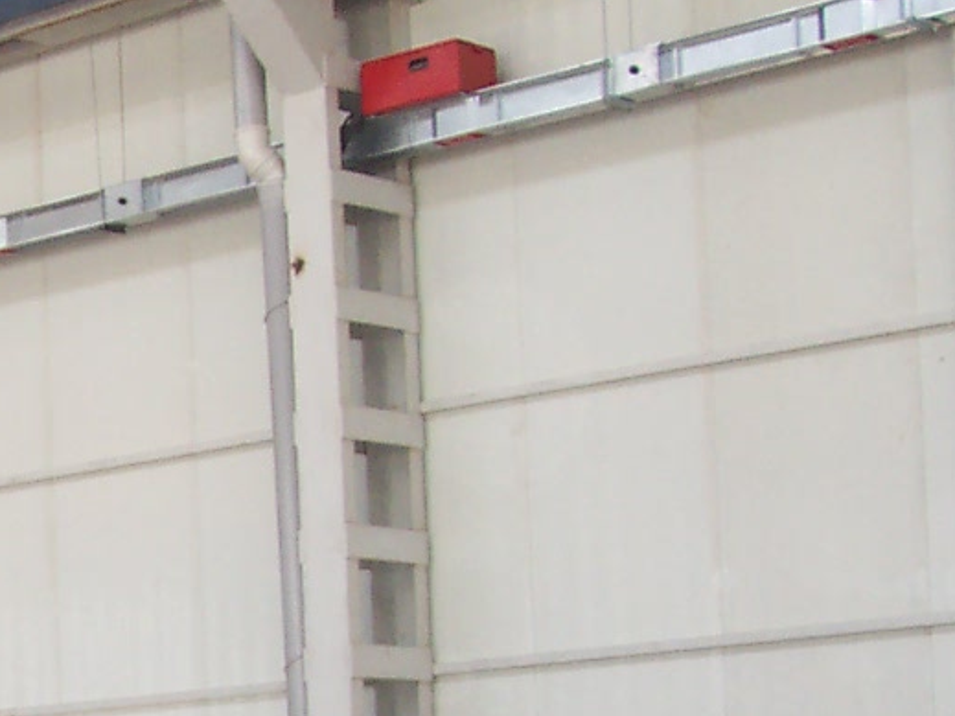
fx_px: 3255
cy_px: 935
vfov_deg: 12.2
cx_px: -513
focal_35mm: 118
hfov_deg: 15.3
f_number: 2.8
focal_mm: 5.6
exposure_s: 1/90
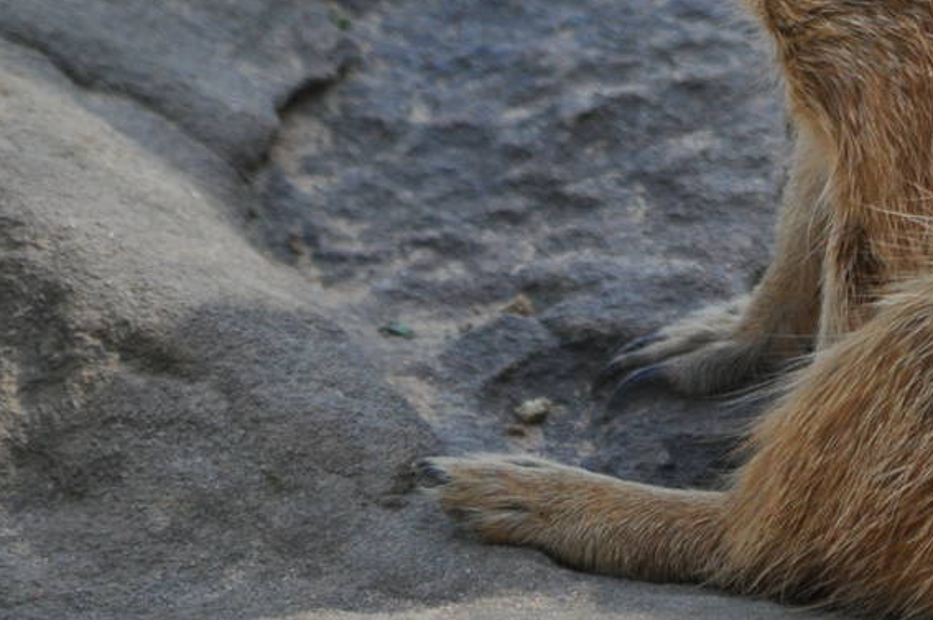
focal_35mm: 847
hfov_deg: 2.4
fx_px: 21932
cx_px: 890
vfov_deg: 1.6
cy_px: -137
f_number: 5.6
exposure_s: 1/800
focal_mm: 200
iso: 800
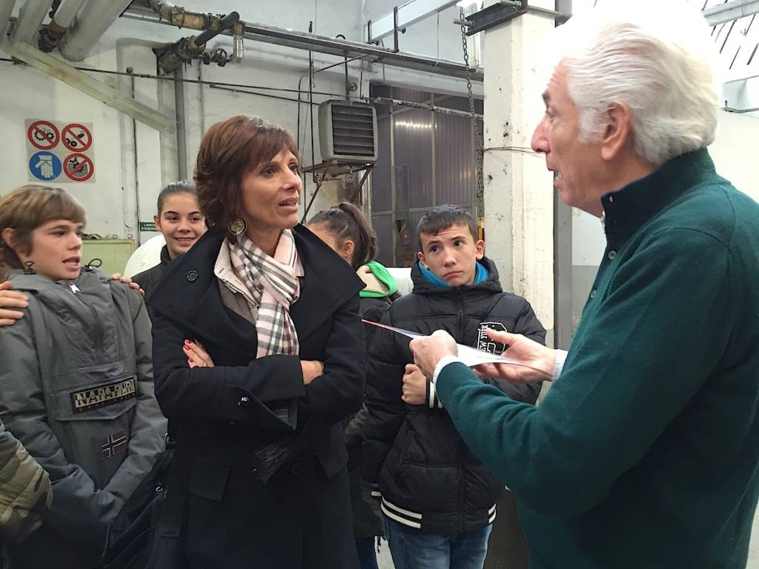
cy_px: 284
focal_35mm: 29
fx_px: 636
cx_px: 380
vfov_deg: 48.2
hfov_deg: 61.7
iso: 160
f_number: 2.2
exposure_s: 1/33
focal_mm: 4.15
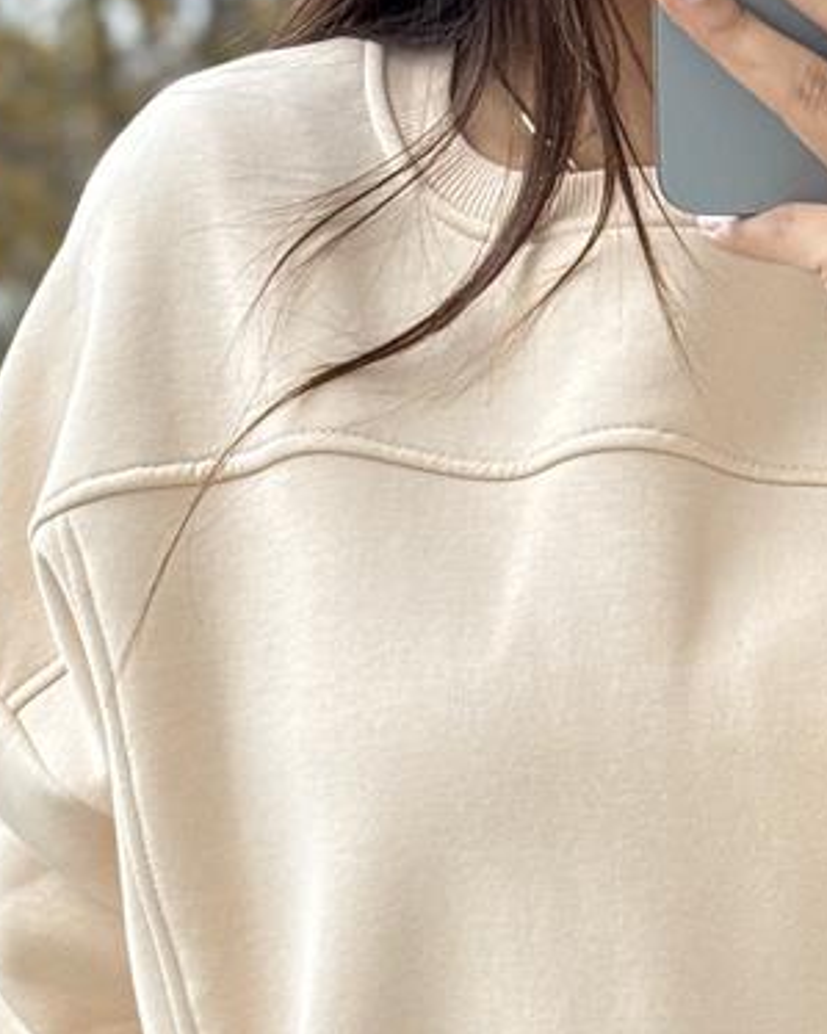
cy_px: 825
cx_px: 810
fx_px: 5111
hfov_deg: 9.2
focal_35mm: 167
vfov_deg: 11.5
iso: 100
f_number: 1.78
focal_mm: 6.76
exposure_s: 1/50
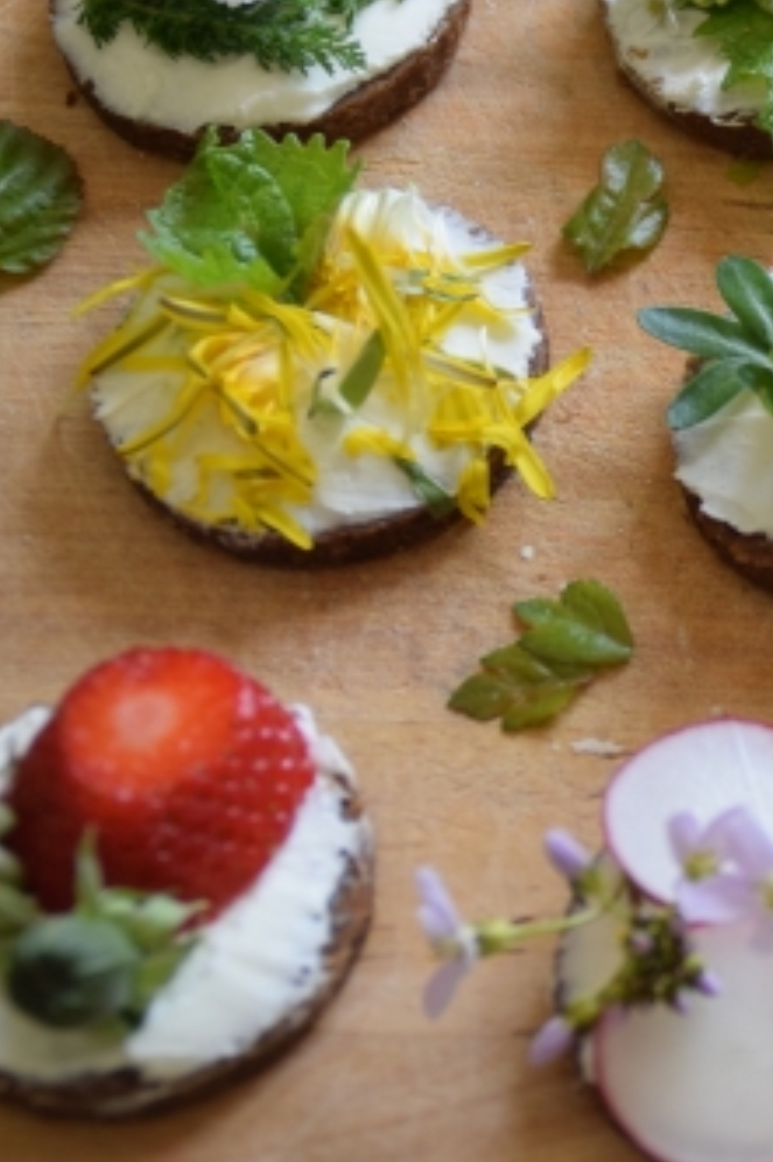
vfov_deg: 14.4
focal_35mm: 142
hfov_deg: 9.5
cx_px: 1046
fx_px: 4578
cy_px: 420
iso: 450
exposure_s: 1/125
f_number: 5.6
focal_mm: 42
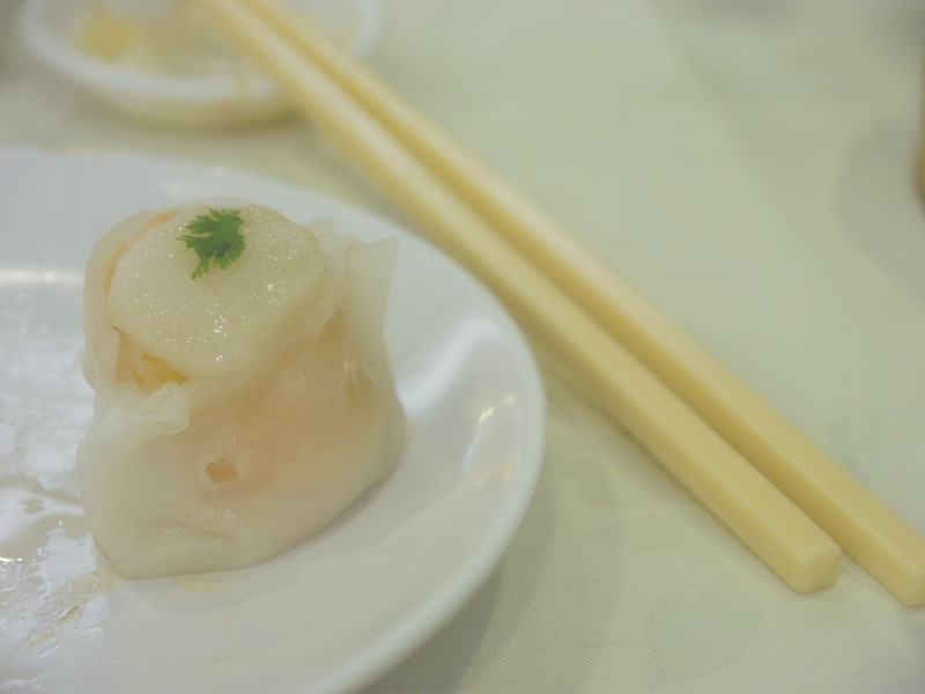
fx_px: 2245
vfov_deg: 17.6
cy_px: 347
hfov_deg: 23.3
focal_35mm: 84
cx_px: 462
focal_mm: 42
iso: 800
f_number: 5.6
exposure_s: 1/25
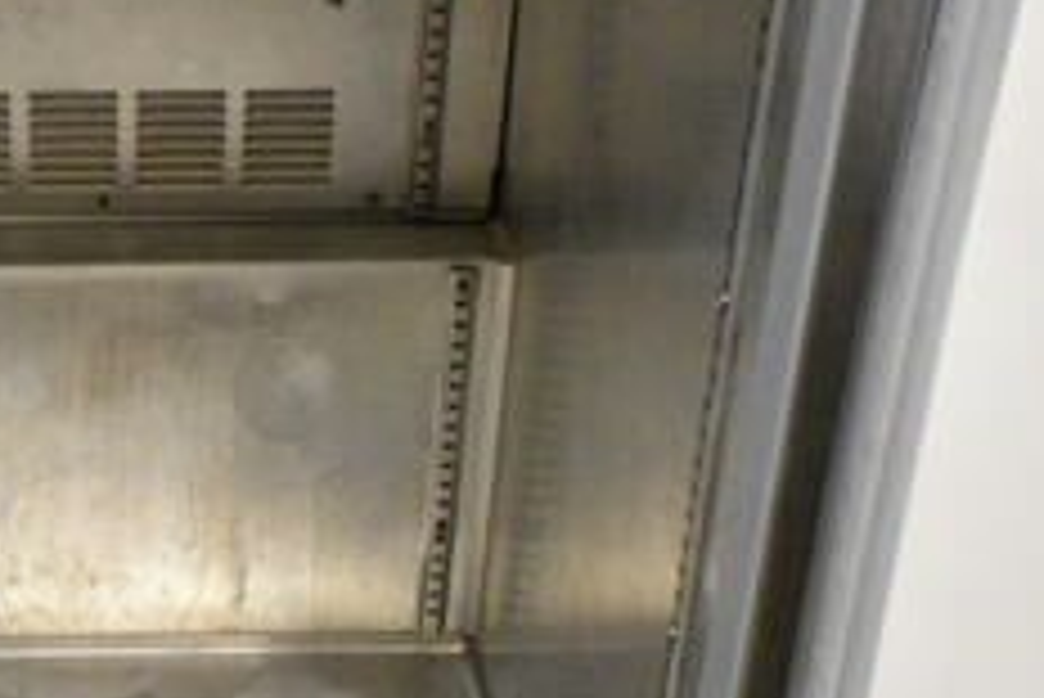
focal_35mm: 79
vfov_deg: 17.1
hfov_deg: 24.6
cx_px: 22
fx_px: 2292
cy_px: 572
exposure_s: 1/125
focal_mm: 20
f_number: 5.6
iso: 6400
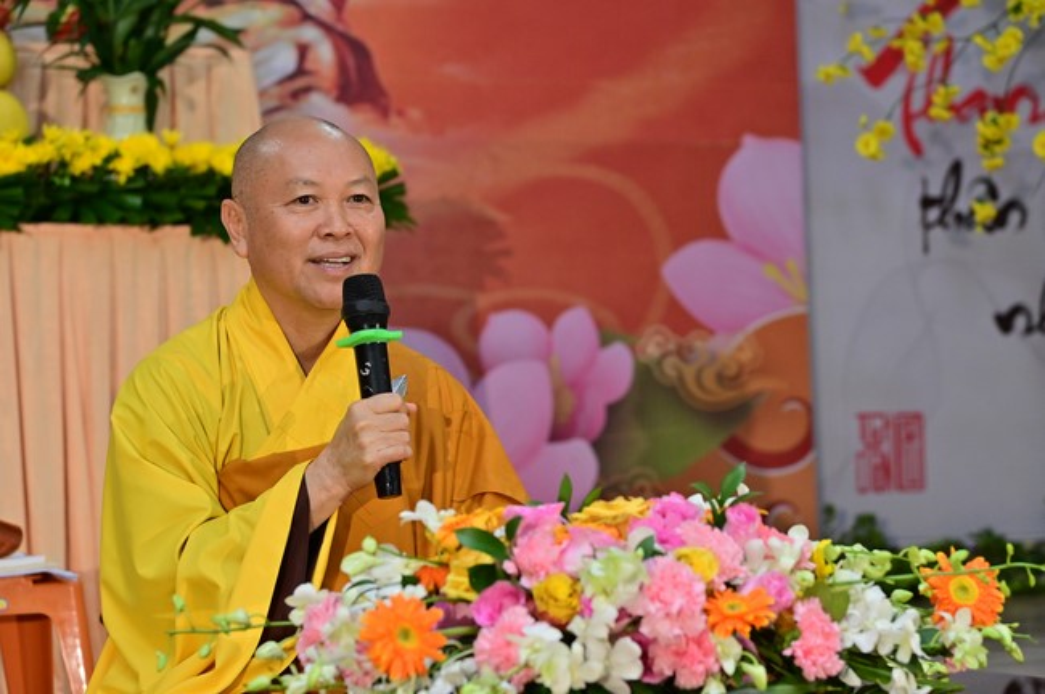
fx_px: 3480
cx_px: 522
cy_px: 347
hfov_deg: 17.1
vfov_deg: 11.4
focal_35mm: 120
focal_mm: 120
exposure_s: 1/160
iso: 1600
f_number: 5.6
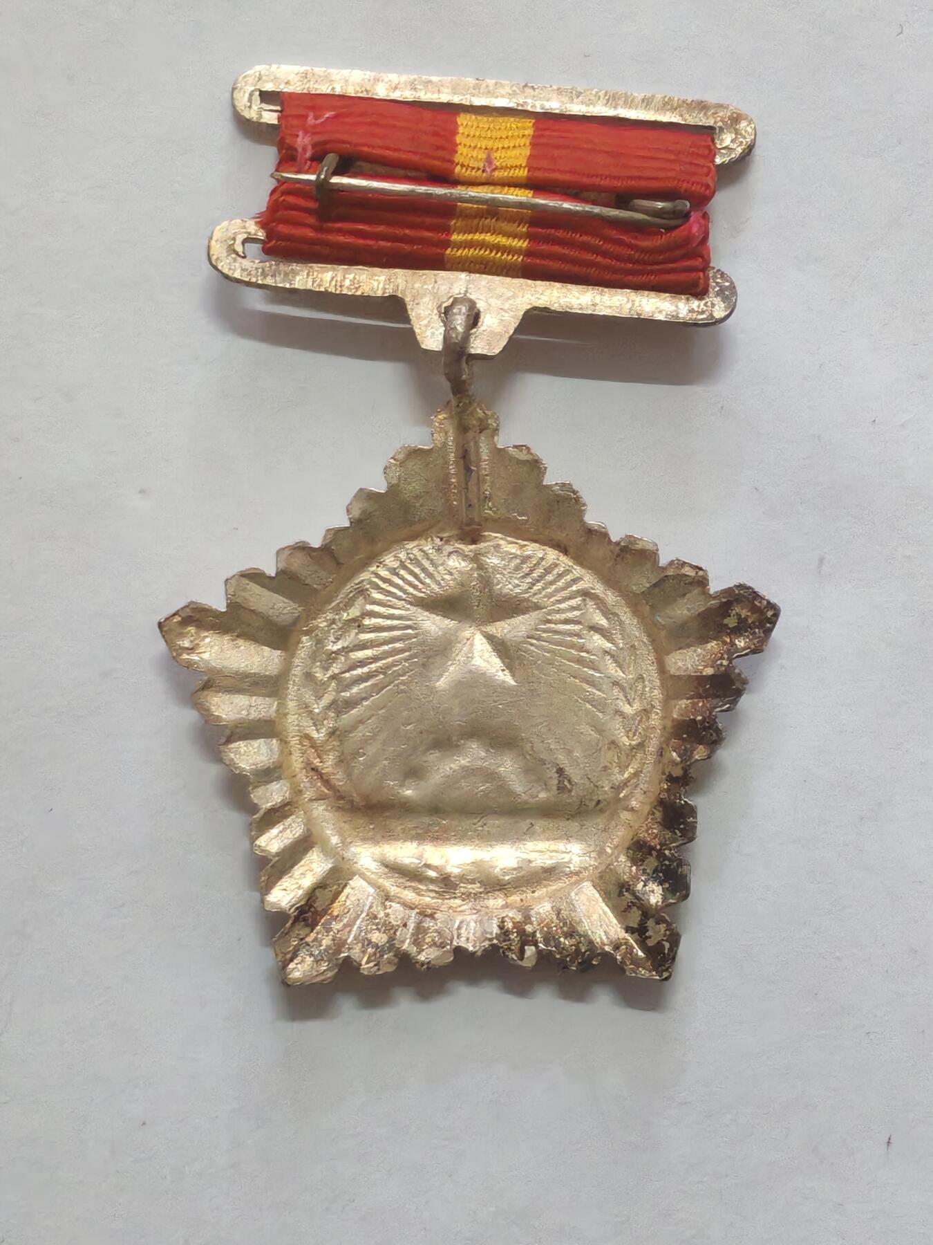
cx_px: 466
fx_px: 3702
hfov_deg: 14.4
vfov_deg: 19.1
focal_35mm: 103
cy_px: 622
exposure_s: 1/33
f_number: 1.95
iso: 640
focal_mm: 5.52
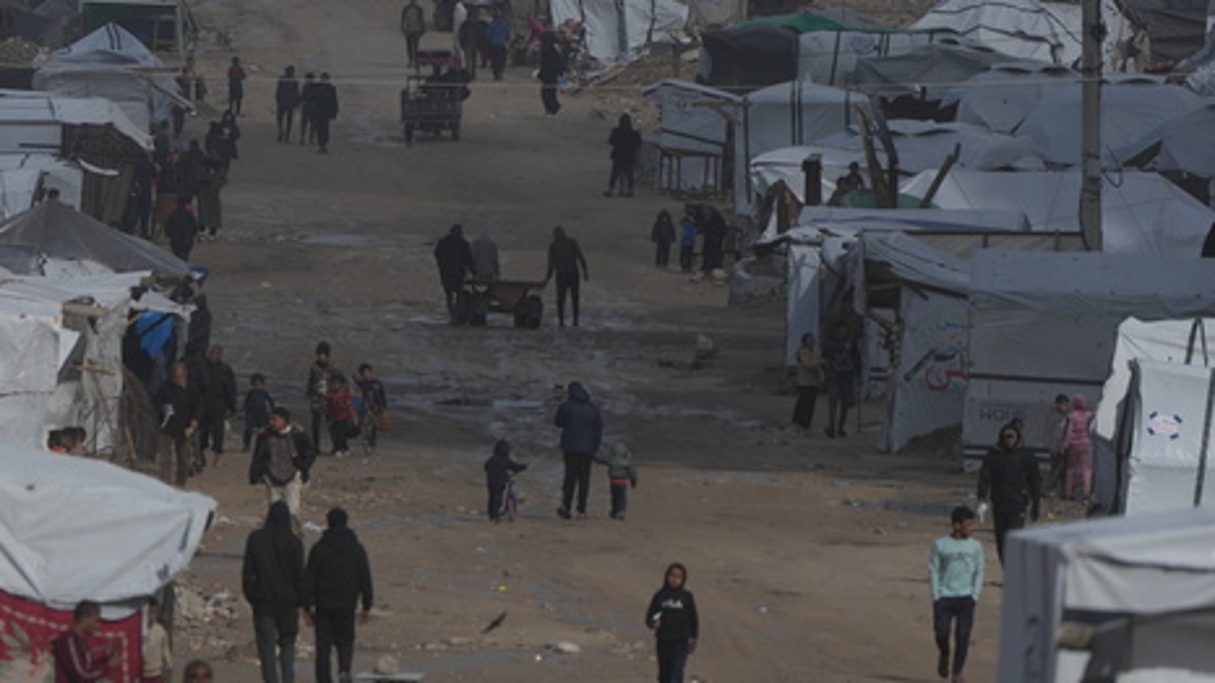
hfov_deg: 3.7
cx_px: 136
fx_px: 18974
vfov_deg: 2.1
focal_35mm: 589
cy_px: -14
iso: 200
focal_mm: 256
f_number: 5.6
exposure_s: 1/2500
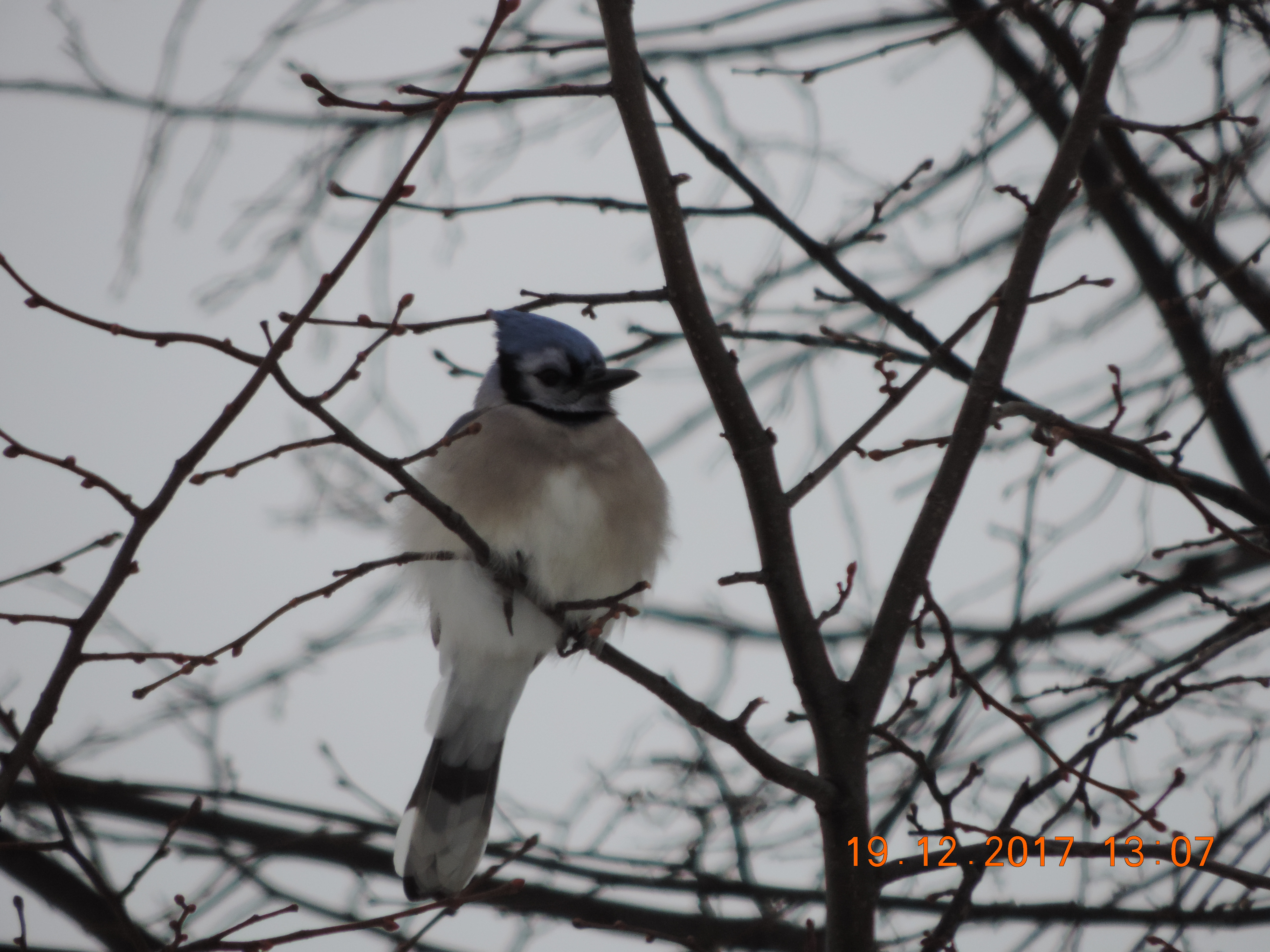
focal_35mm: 1000
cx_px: 635
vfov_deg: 1.5
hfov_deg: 2.0
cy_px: 476
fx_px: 36688
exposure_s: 1/500
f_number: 5.9
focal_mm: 180
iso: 280
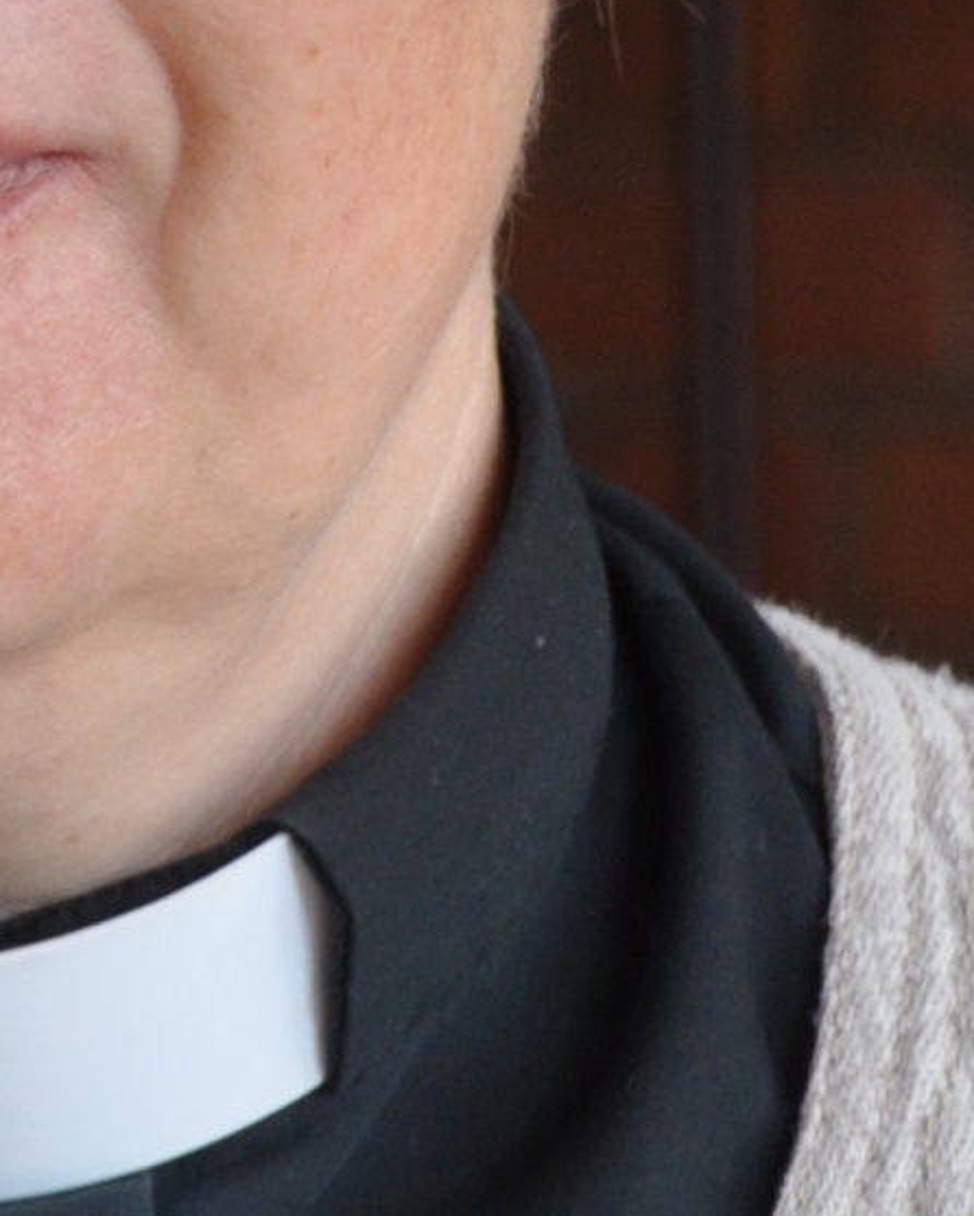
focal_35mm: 379
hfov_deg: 4.1
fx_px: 13649
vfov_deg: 5.1
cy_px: 314
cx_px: -216
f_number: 5
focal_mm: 50
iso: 400
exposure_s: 1/40
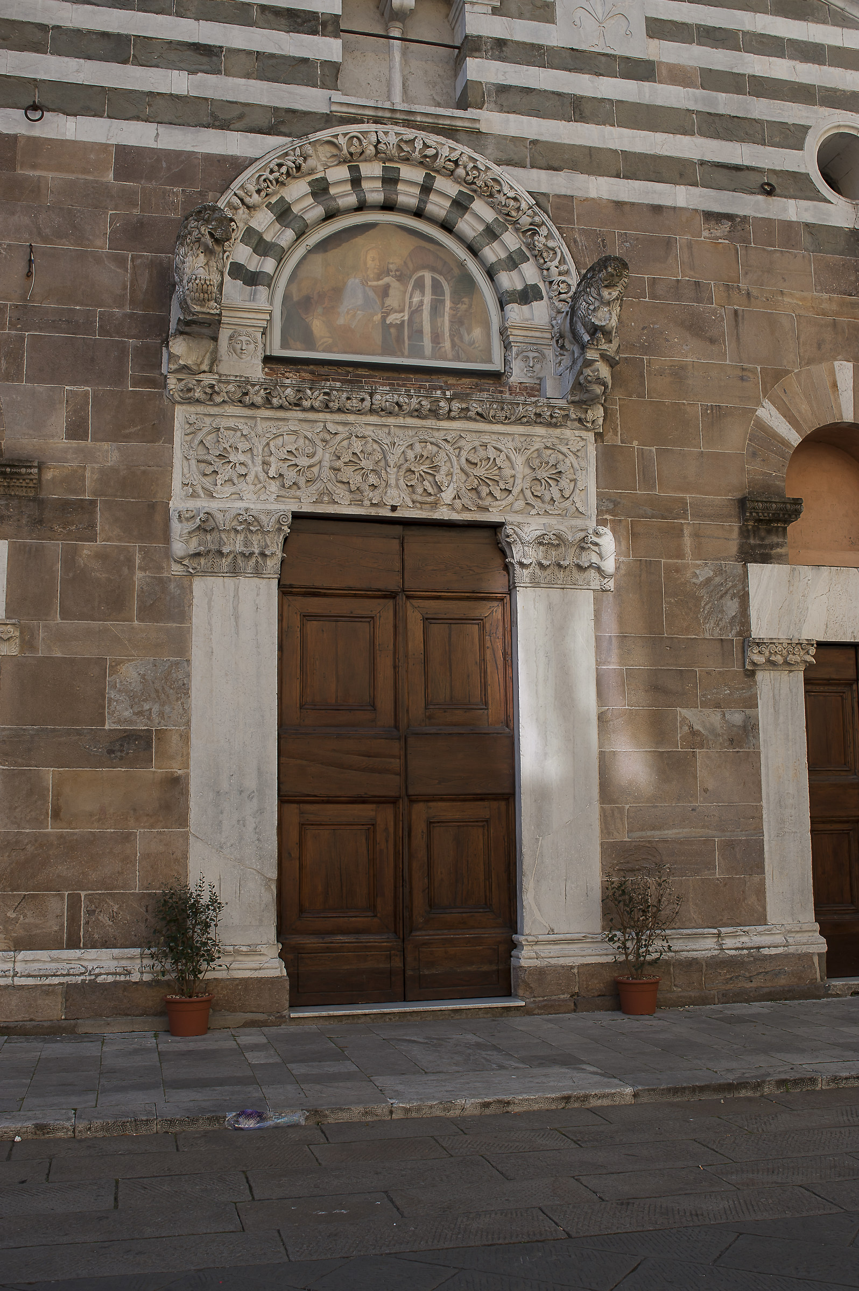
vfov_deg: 54.5
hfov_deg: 37.8
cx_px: 430
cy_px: 646
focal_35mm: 35
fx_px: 1255
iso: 200
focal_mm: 35
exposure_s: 1/200
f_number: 8
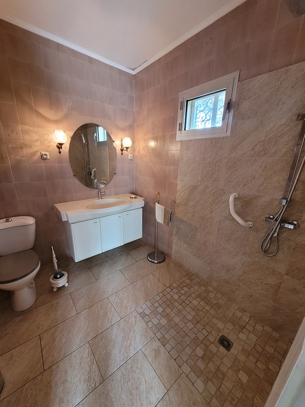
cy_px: 204
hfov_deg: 89.9
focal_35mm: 13
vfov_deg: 106.2
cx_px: 152
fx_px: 153
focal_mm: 1.74
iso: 320
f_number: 2.2
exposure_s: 1/50
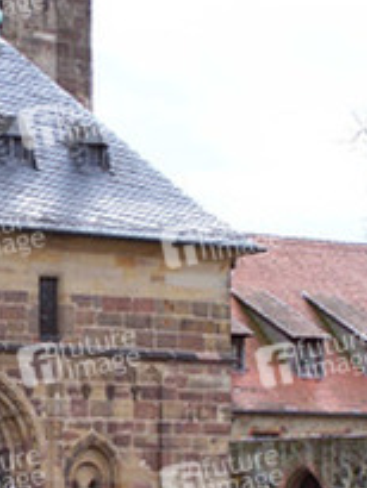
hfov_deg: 10.1
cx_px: -45
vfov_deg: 13.5
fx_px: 2062
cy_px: 300
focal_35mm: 146
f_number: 3.2
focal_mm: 12.4
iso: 80
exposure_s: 1/250
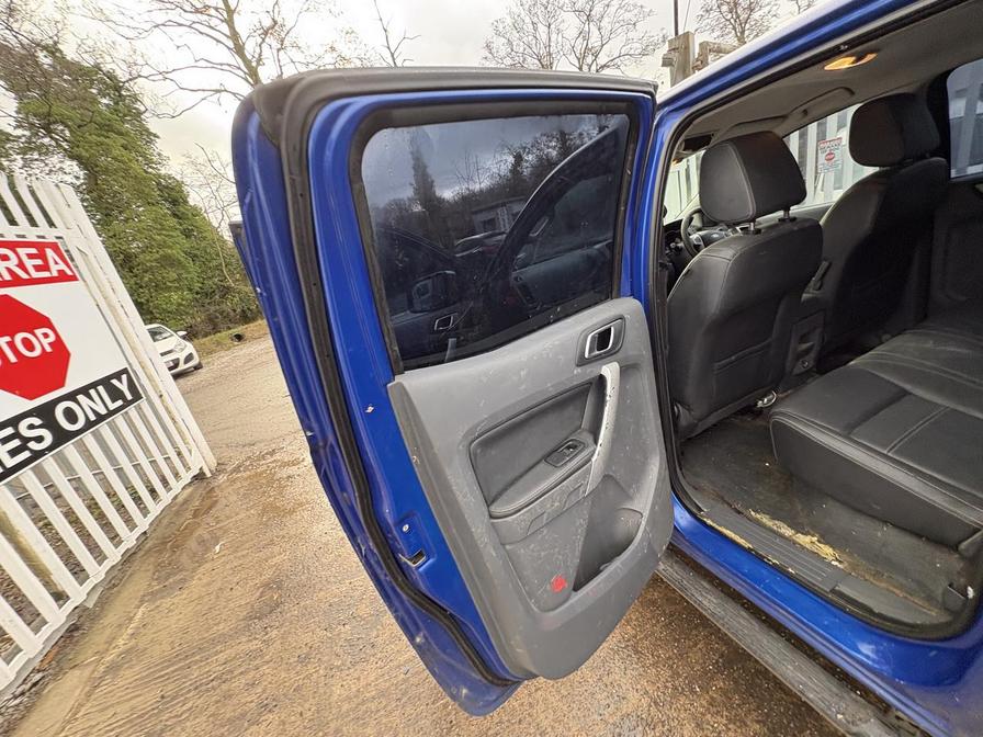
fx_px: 398
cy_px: 368
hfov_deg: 102.1
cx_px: 492
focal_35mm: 14
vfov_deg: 85.7
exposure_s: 1/99
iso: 200
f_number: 2.2
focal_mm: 2.22
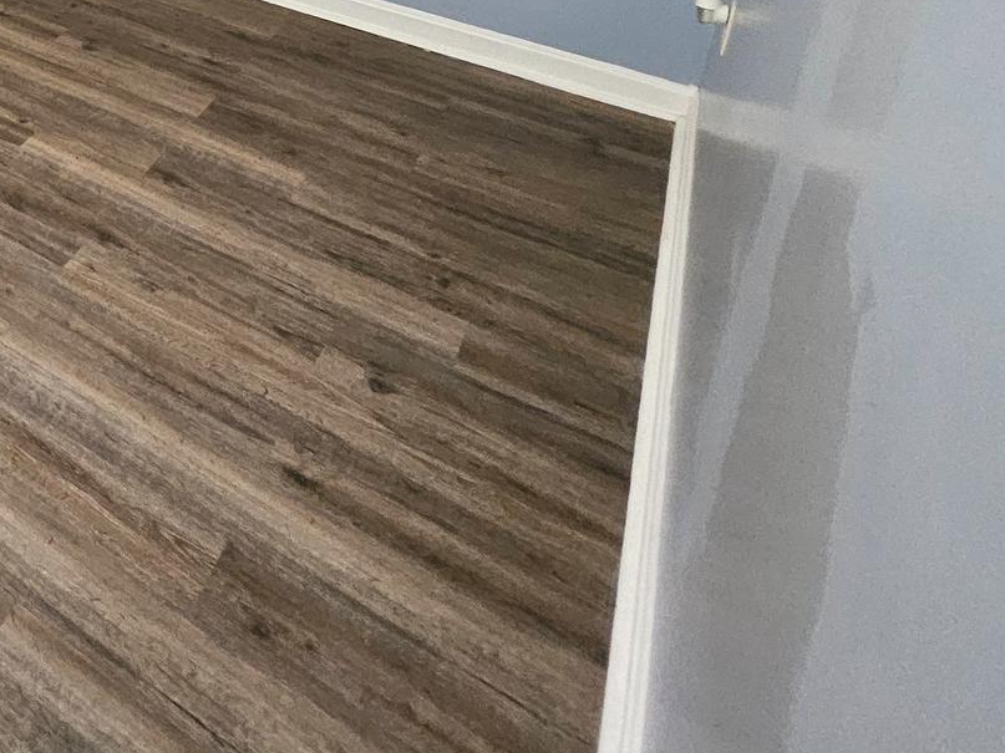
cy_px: -195
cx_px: -189
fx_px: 958
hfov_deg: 40.1
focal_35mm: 33
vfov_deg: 33.2
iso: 320
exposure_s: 1/30
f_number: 2.2
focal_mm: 1.74
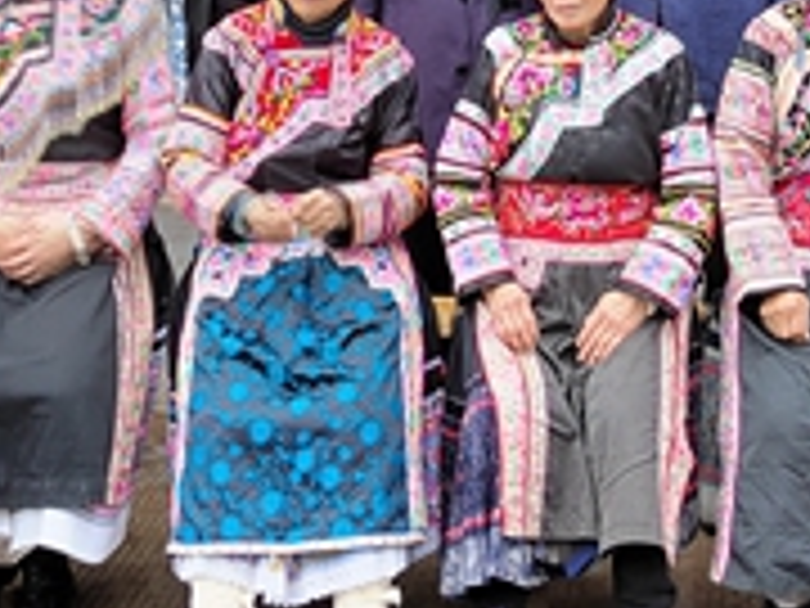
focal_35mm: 82
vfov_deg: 17.1
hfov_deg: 23.8
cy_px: -149
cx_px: 418
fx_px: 1919
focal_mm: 5.52
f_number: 1.9
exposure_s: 1/100
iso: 263
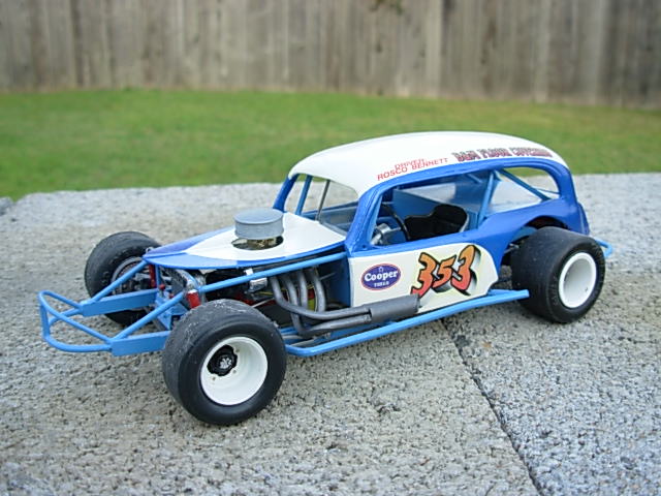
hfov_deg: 49.0
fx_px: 726
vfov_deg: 37.7
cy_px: 248
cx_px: 330
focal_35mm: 38
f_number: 2.9
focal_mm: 6.3
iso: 50
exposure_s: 1/264
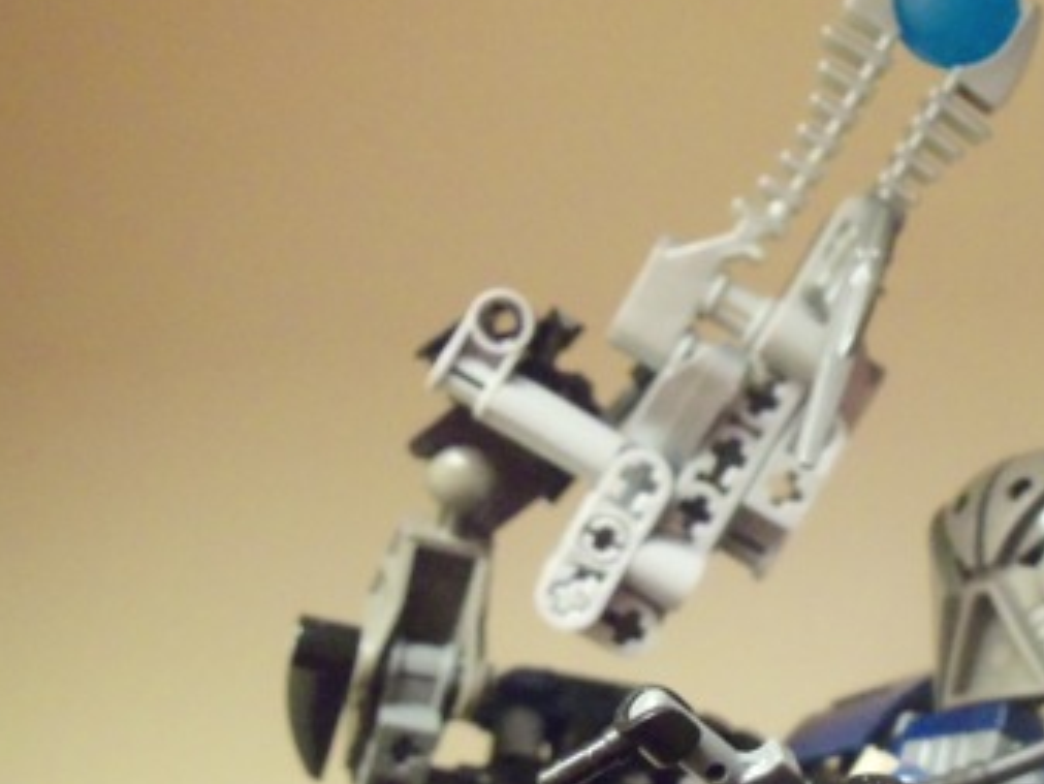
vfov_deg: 26.2
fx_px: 1659
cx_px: 880
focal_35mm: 55
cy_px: 595
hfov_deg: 33.6
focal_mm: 5.2
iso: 320
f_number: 3.4
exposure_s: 1/30
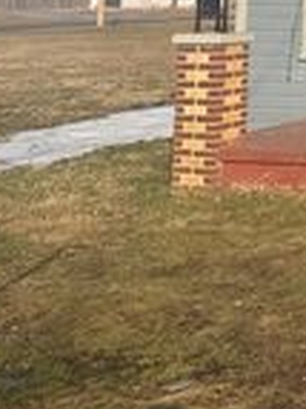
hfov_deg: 13.8
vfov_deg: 21.3
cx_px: 675
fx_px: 992
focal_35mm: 84
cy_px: -113
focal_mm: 6.76
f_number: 1.78
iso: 80
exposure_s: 1/3584
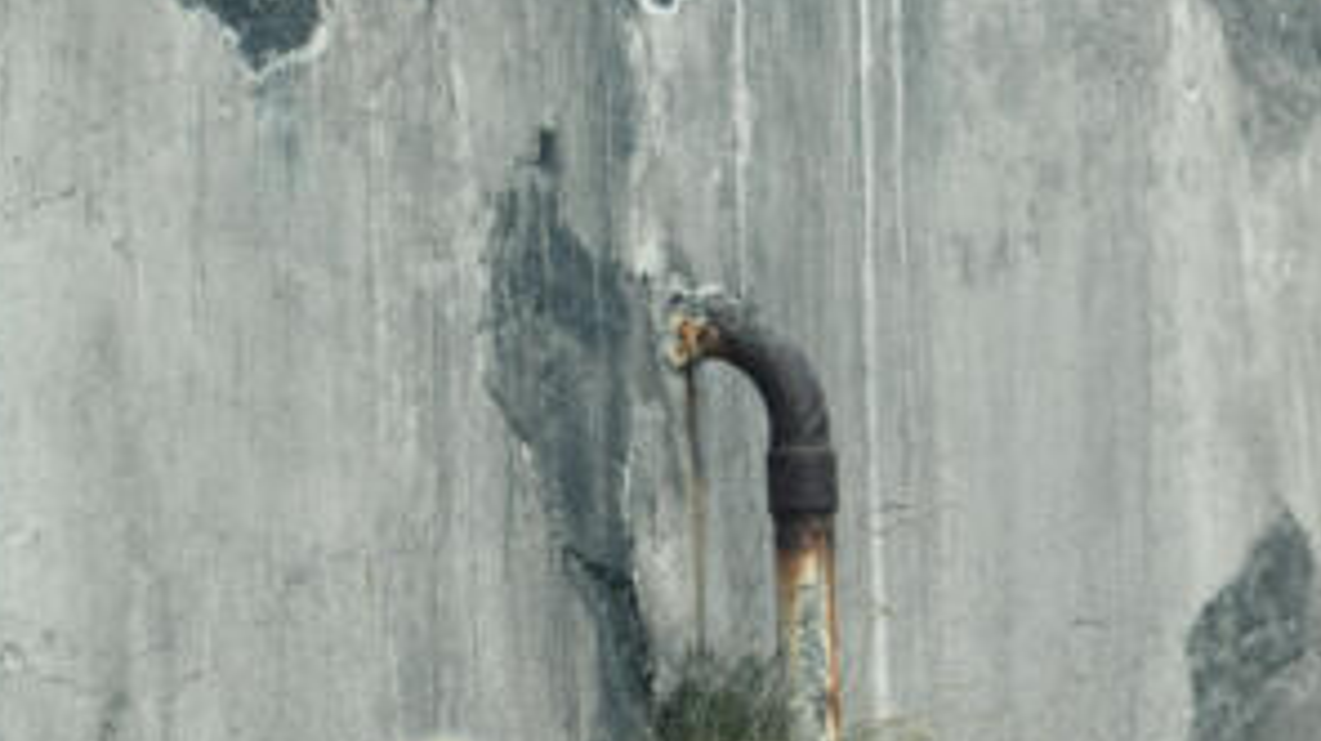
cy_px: 216
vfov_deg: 2.3
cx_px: 1932
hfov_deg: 4.1
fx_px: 18551
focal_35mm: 530
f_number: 4
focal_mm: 146
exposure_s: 1/640
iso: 3200
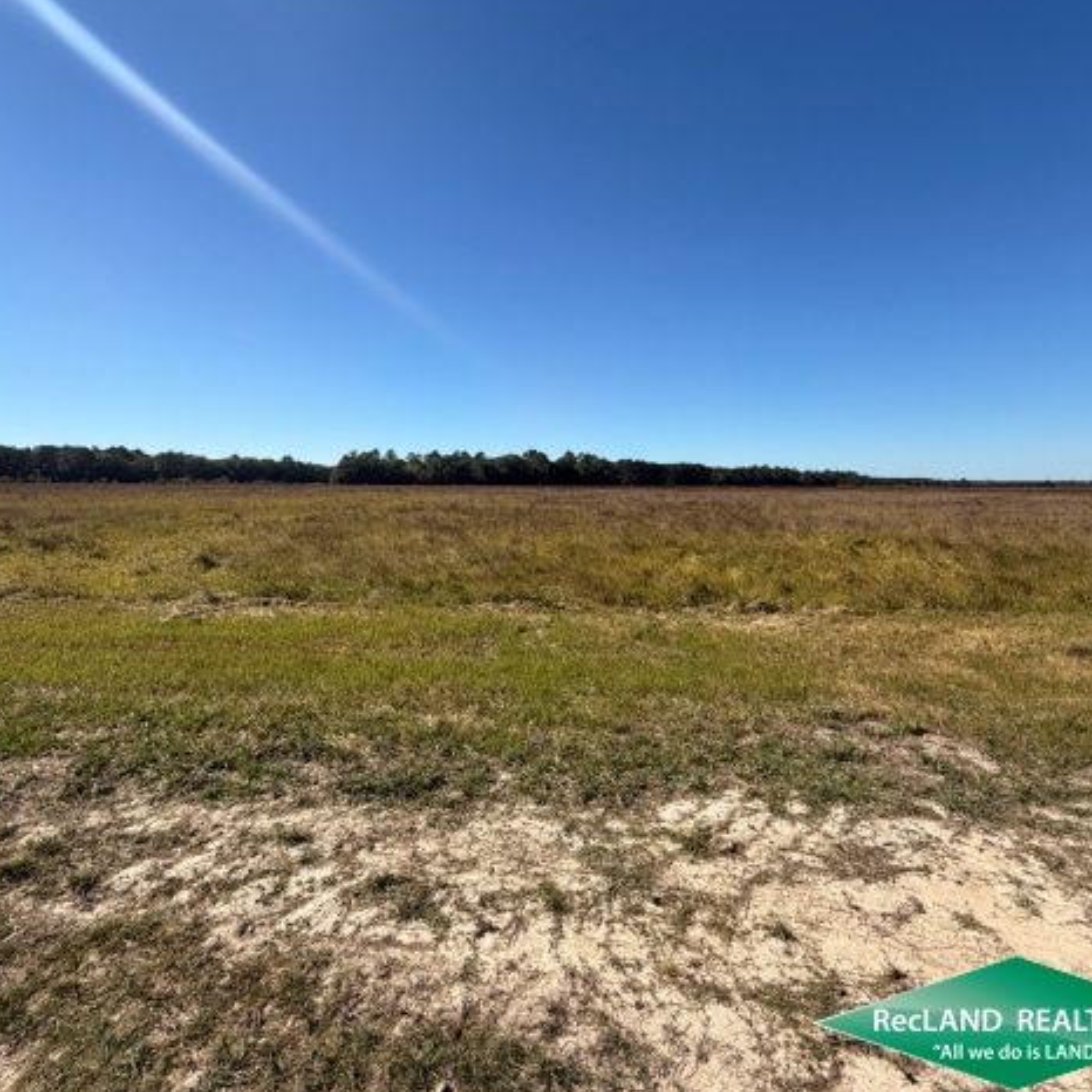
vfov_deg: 84.0
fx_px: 607
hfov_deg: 83.8
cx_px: 499
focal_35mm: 17
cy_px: 537
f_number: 2.2
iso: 50
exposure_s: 1/2165
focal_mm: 2.22
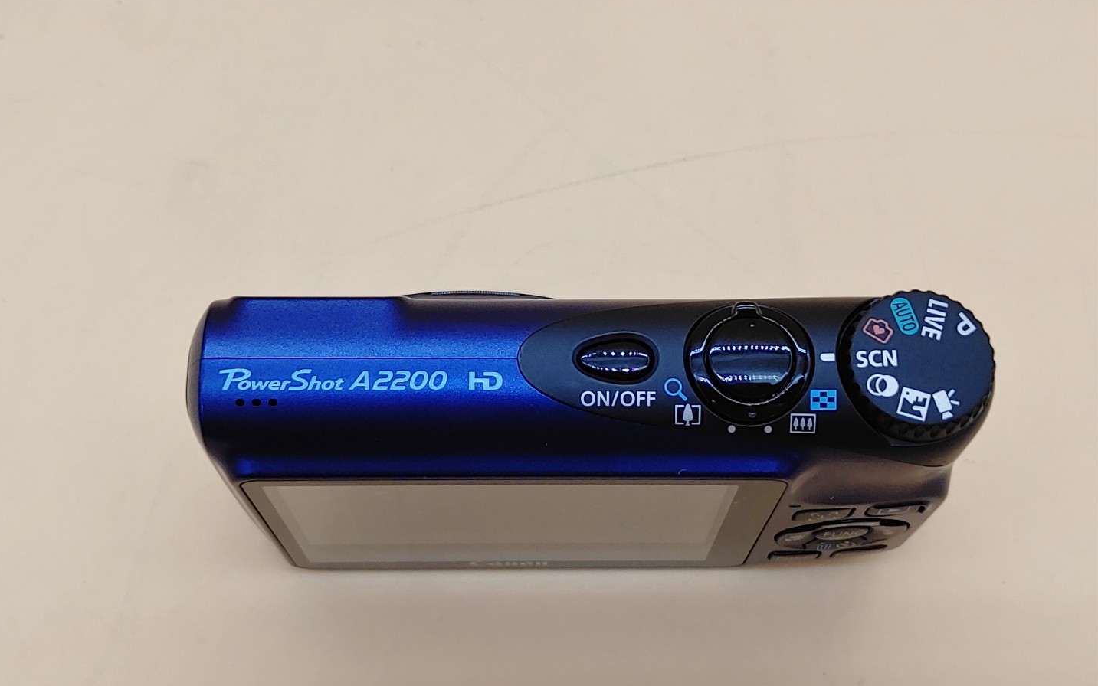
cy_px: 359
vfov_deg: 26.3
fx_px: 1466
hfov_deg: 41.0
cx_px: 547
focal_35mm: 49
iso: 50
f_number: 1.8
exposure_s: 1/120
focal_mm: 4.36
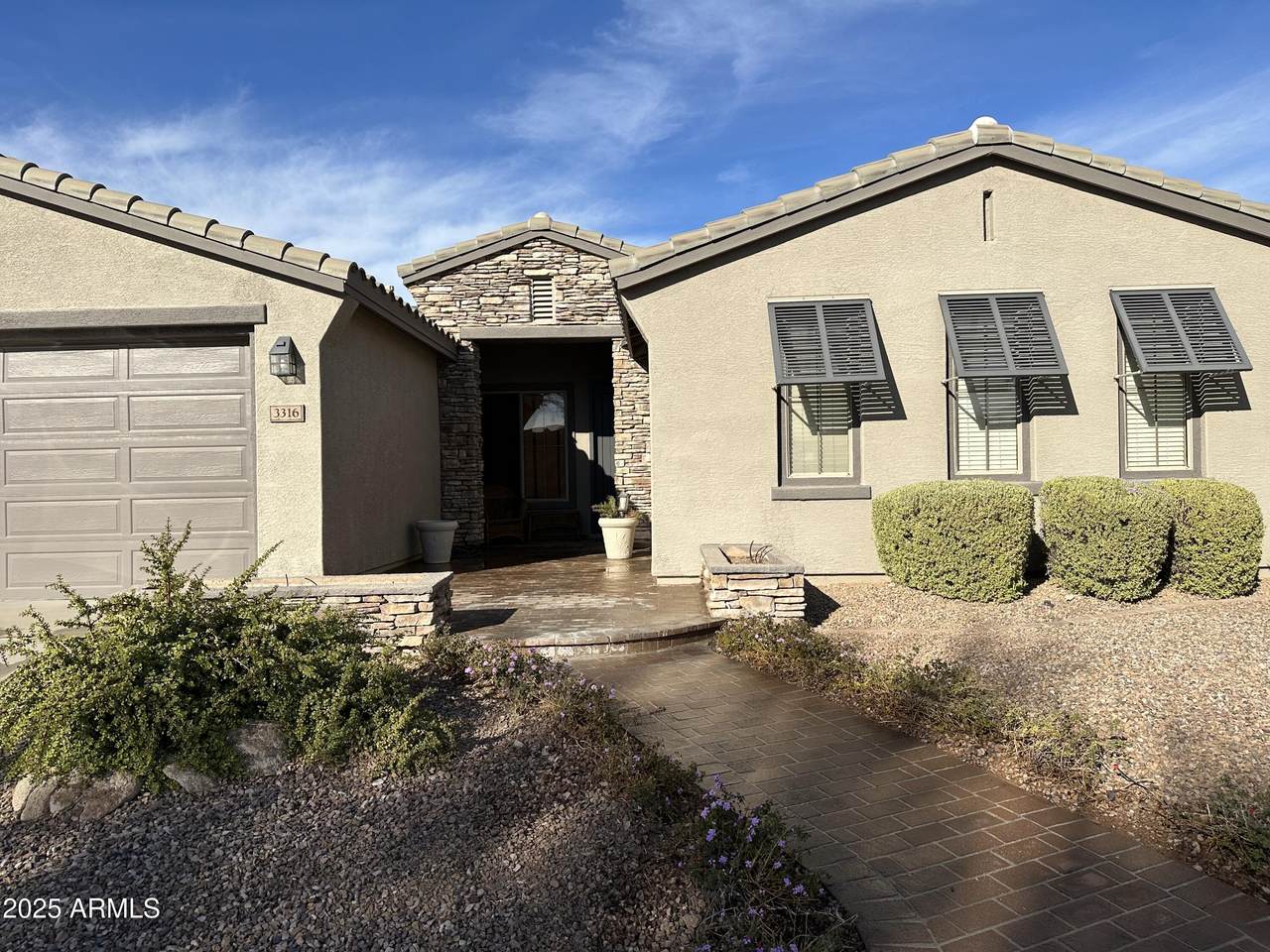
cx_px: 635
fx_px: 881
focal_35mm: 24
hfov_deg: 71.6
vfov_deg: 56.8
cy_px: 476
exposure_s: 1/5263
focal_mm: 6.86
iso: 80
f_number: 1.78
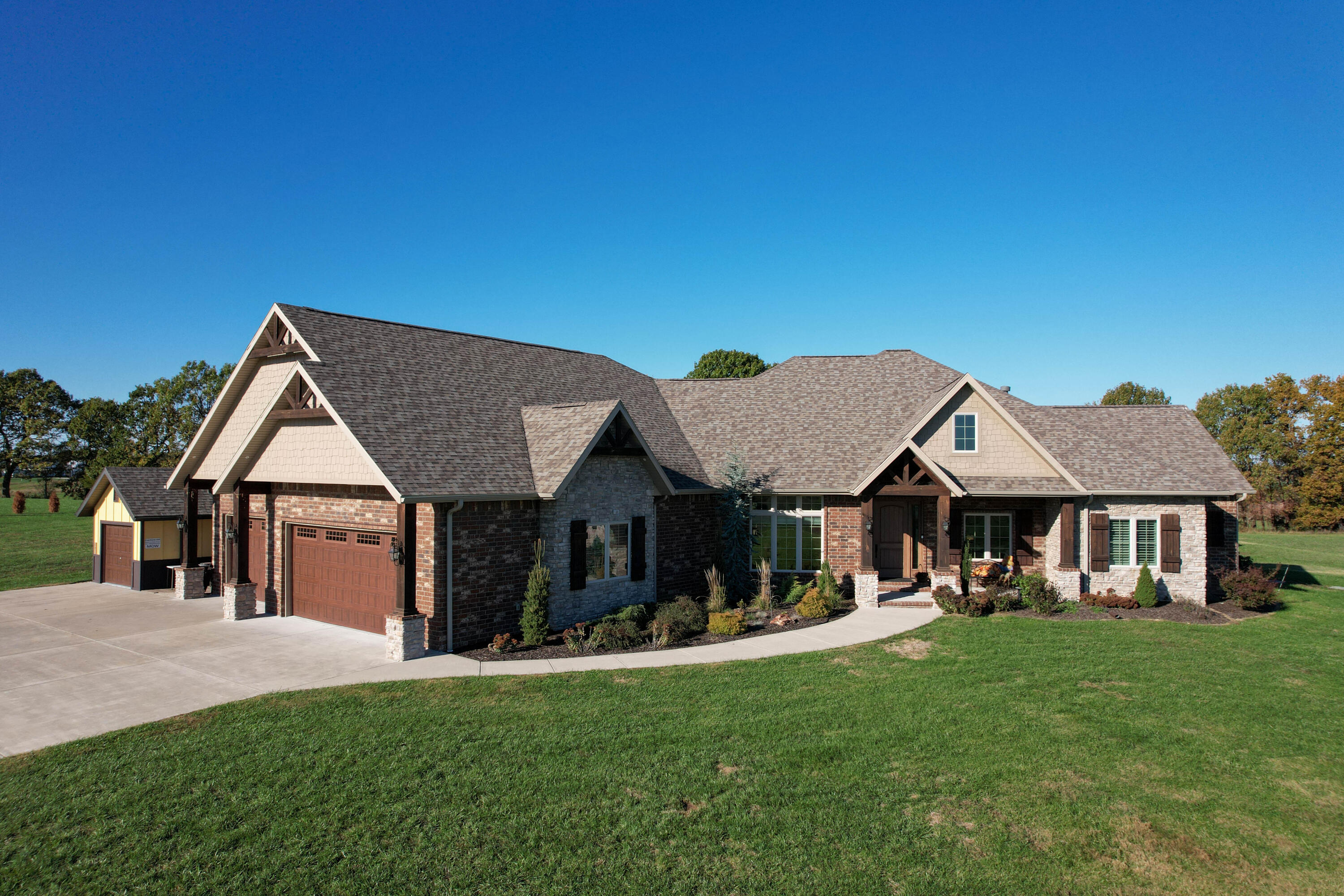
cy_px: 448
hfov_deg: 78.6
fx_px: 821
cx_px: 672
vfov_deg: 57.2
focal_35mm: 22
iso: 110
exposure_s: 1/400
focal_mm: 8.38
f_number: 2.8
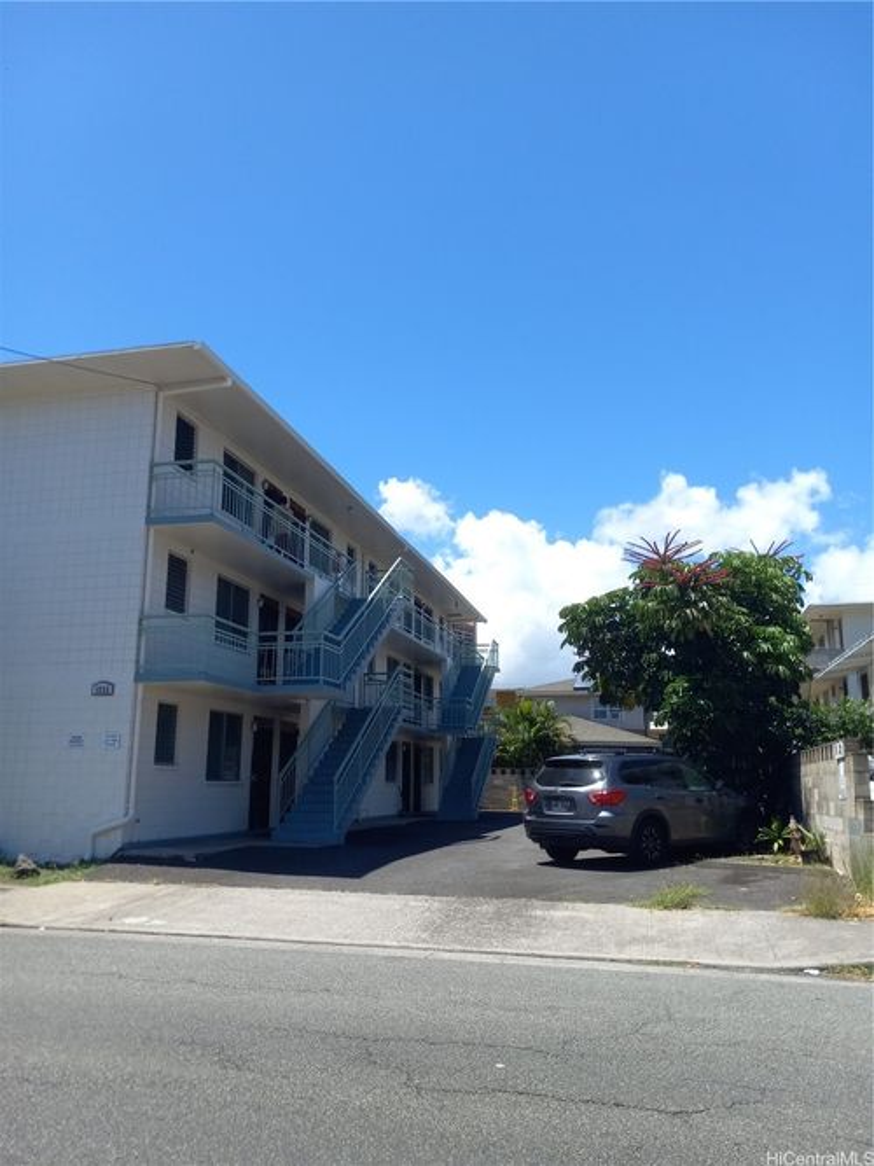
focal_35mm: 28
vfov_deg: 63.5
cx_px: 437
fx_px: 943
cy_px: 583
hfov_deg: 49.7
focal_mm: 3.94
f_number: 1.8
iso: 40
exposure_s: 1/1594
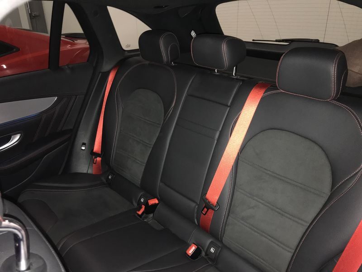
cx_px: 181
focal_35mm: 28
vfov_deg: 49.7
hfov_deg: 63.4
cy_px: 136
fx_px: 293
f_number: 1.8
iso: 125
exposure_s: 1/17
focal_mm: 3.99
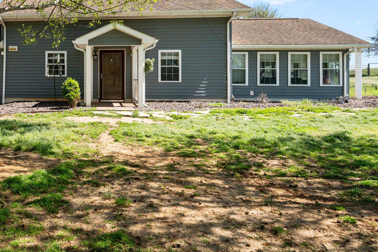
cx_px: 53
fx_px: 353
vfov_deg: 38.5
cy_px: 70
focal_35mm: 34
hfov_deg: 51.2
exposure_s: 1/3200
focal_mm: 18.9
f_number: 7.1
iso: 1000
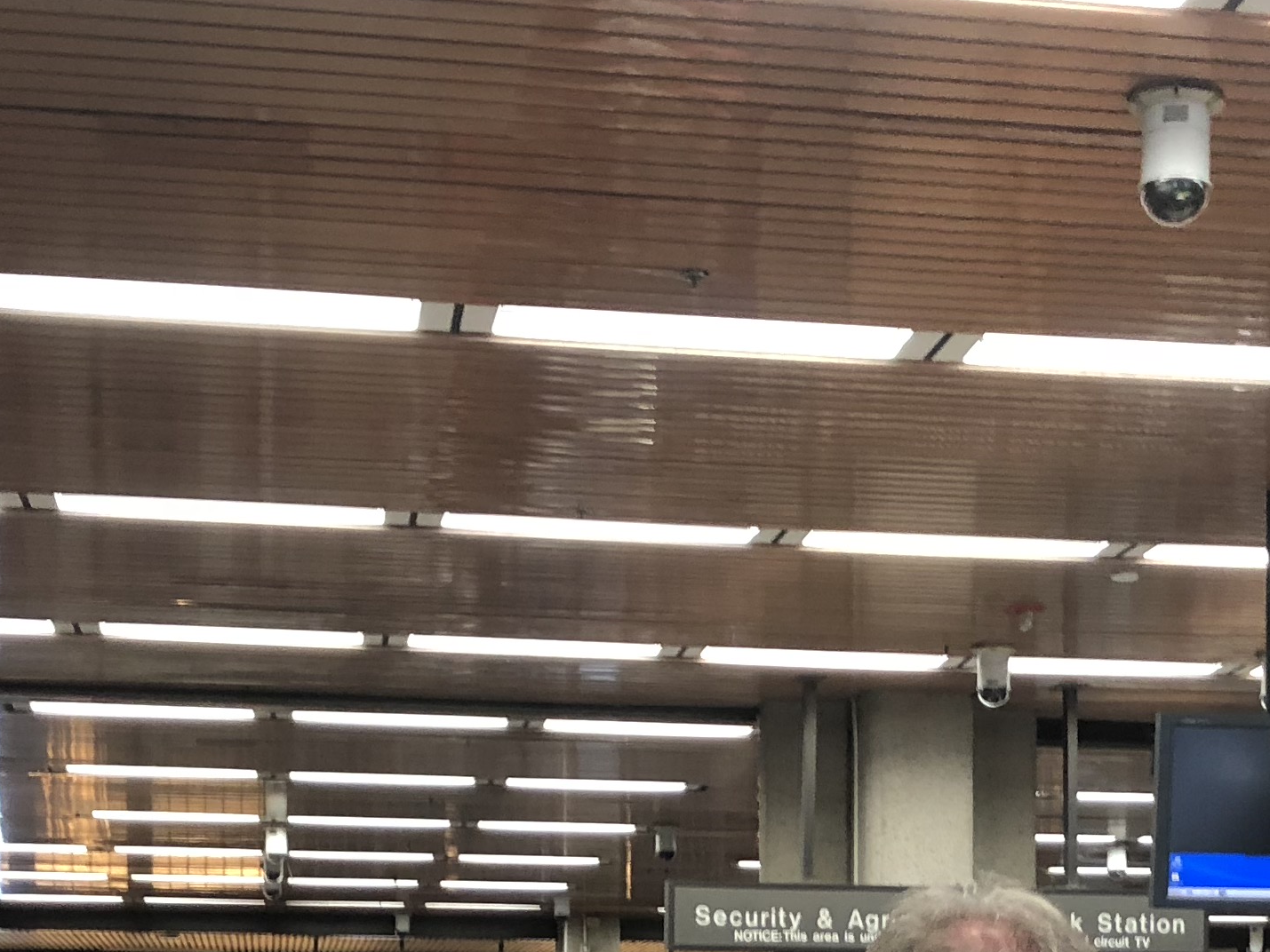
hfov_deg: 24.6
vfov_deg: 17.9
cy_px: 1106
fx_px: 2899
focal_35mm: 79
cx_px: 879
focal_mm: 3.99
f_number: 1.8
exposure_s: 1/15
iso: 40
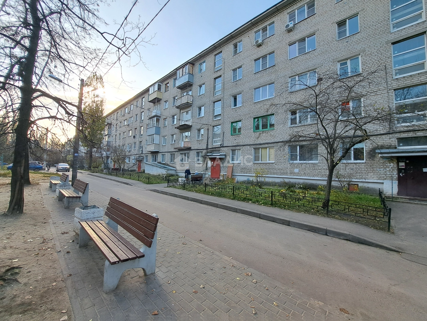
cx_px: 214
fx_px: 160
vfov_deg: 89.9
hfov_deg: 106.2
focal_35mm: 13
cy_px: 160
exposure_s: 1/344
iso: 50
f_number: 2.2
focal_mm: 1.74
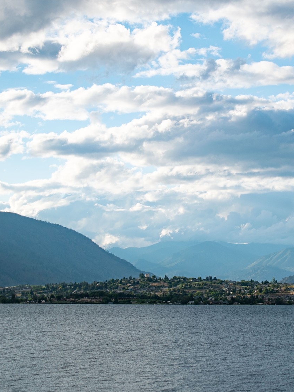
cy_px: 198
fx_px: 1042
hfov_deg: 15.9
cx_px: 239
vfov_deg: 21.3
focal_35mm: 92
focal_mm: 42
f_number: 5.6
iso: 100
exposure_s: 1/640
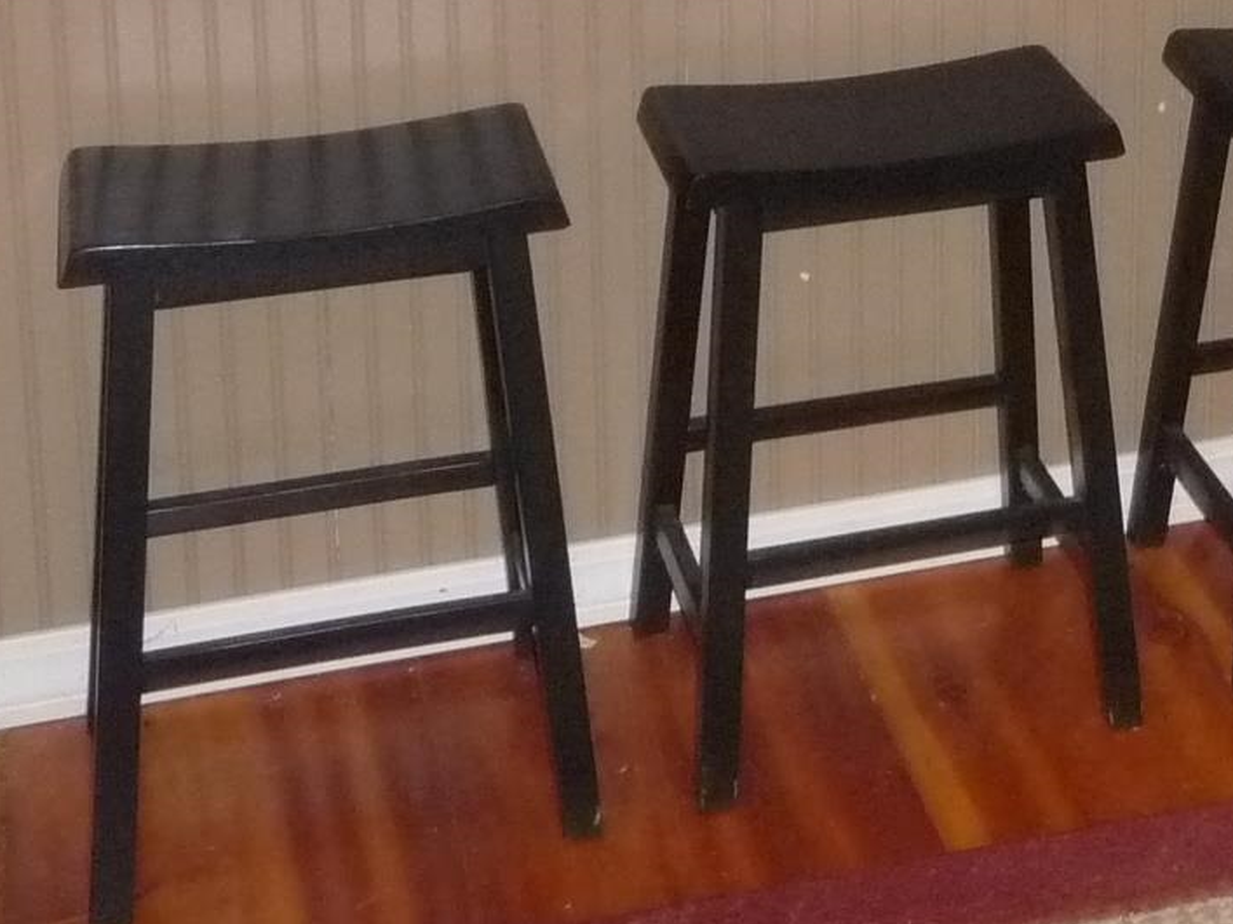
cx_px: 1343
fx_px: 2885
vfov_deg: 16.9
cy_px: -371
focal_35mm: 81
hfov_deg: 22.8
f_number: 3.3
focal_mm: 4.7
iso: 500
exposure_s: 1/8
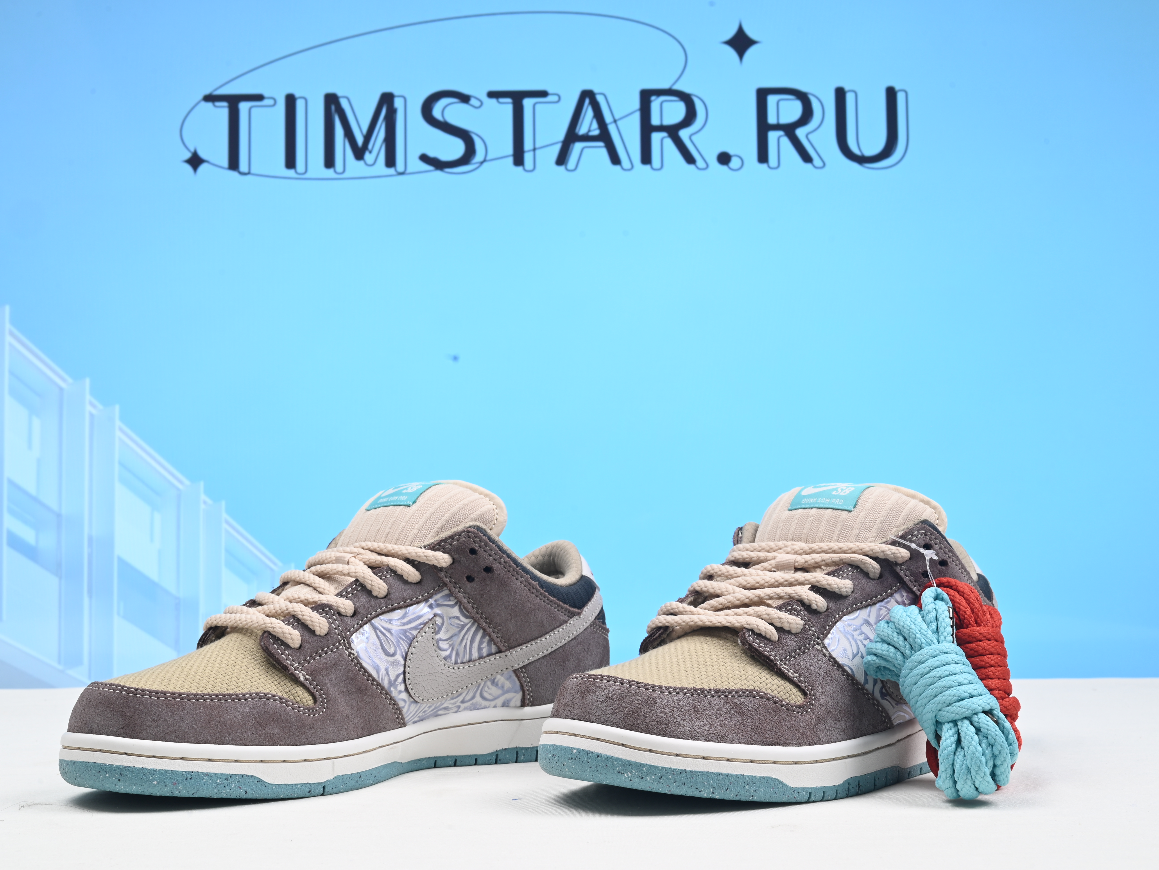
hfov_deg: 41.2
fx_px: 1540
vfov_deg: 31.5
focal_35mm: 46
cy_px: 439
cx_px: 534
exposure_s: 1/2
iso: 100
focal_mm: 42
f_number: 16
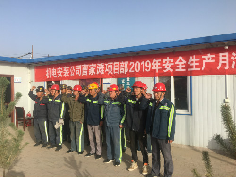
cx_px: 118
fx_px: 198
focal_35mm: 29
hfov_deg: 61.7
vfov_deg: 48.2
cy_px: 88
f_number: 2.2
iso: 25
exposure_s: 1/1115
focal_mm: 4.15
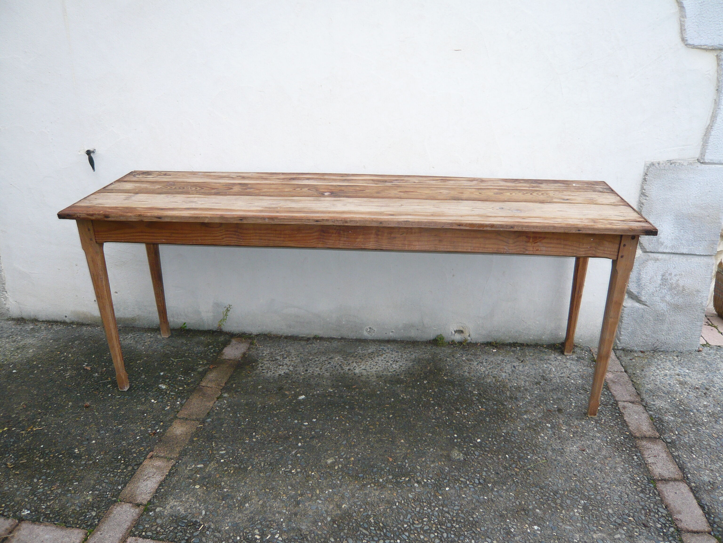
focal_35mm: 28
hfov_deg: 63.4
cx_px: 362
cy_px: 272
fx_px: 585
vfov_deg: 49.7
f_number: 2.8
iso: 100
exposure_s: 1/160
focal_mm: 4.6
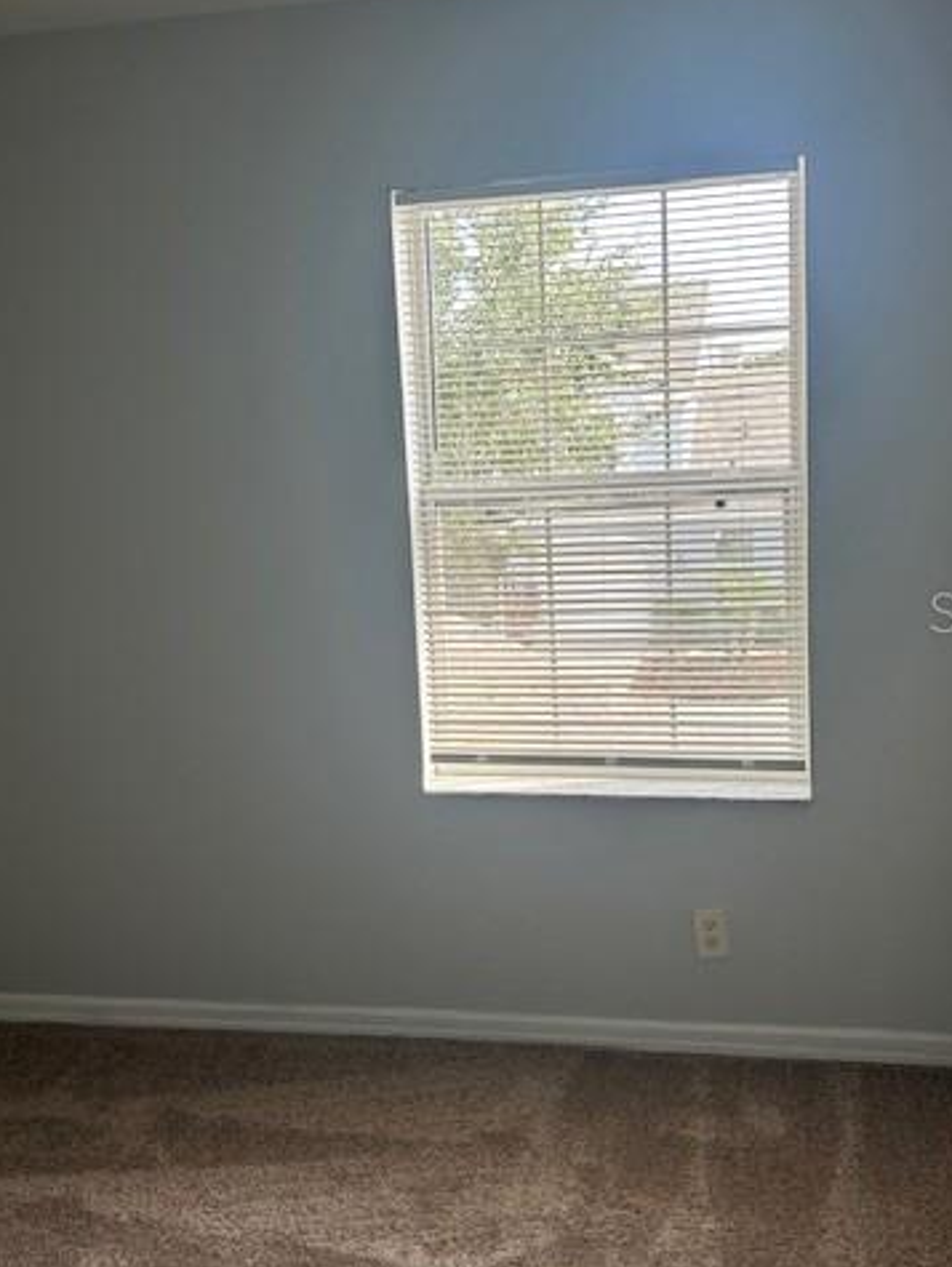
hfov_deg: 40.7
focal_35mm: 35
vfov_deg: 52.6
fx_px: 1282
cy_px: 611
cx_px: 541
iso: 40
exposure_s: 1/173
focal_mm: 5.7
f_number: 1.5
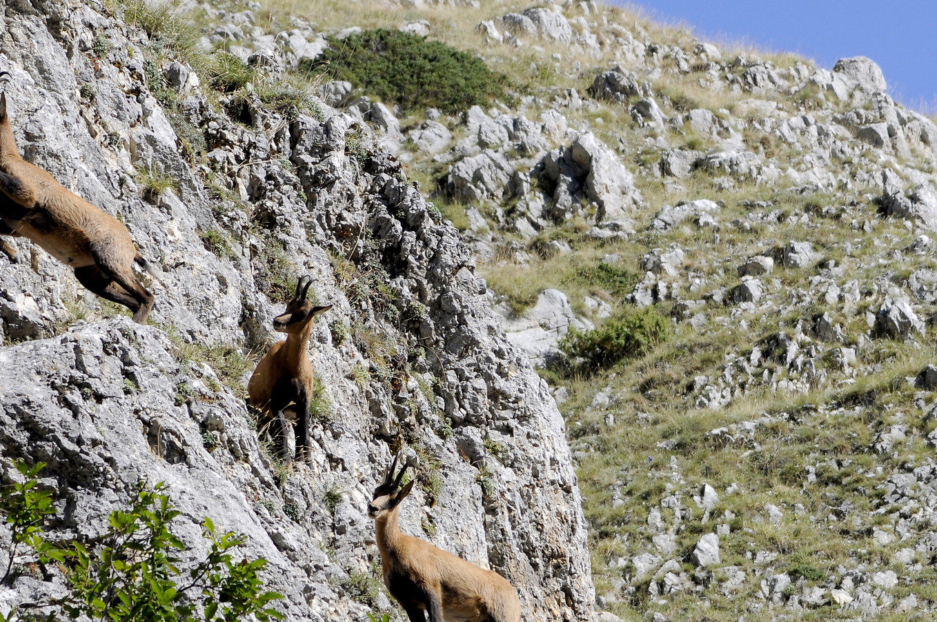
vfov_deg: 3.3
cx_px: 331
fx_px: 10681
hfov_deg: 5.0
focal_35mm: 411
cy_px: 456
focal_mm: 155
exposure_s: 1/320
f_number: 9
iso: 250
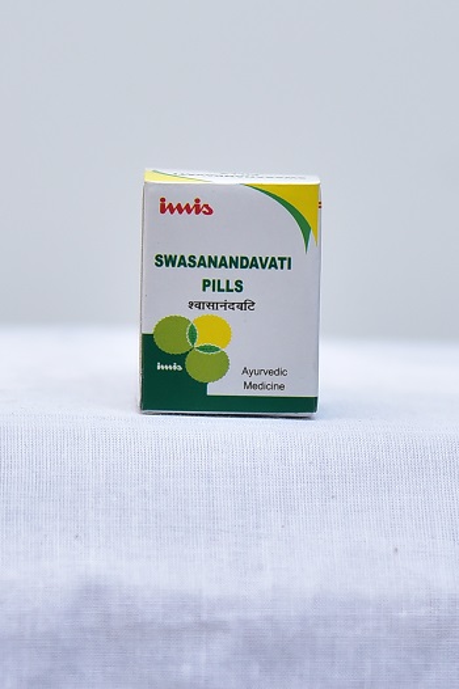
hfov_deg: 16.6
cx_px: 230
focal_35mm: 82
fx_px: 1570
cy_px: 344
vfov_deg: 24.8
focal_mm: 82
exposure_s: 1/125
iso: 1250
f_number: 4
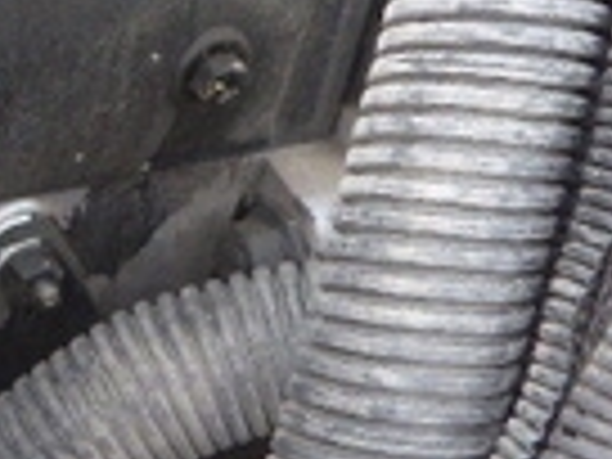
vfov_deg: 14.9
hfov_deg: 18.1
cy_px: 158
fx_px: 1750
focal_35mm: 99
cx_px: -248
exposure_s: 1/60
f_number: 3.5
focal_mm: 5
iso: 125
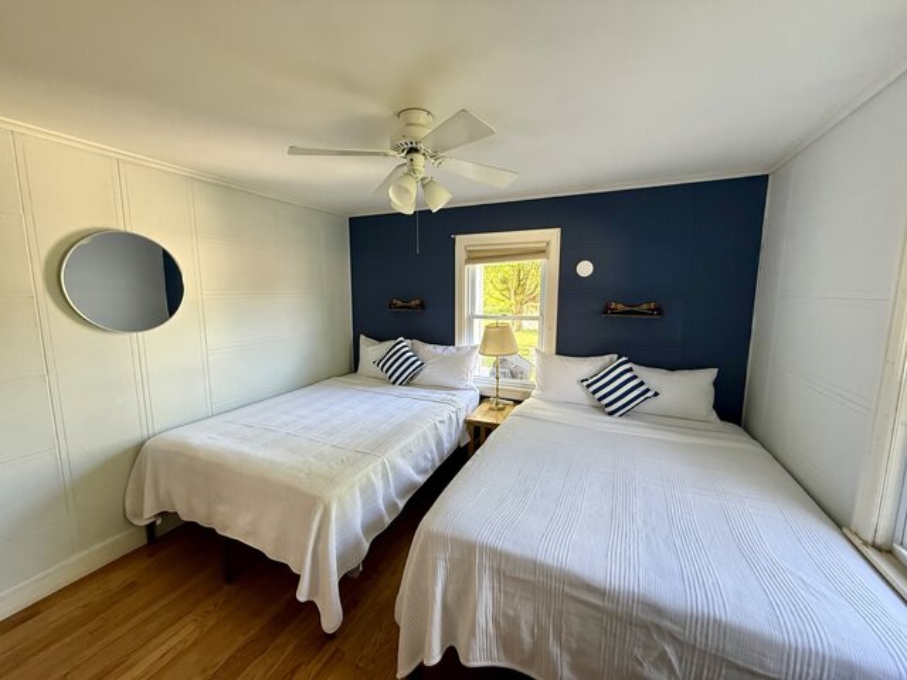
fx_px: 367
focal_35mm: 14
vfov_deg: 85.7
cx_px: 454
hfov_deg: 102.1
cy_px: 340
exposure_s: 1/93
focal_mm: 2.22
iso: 320
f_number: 2.2
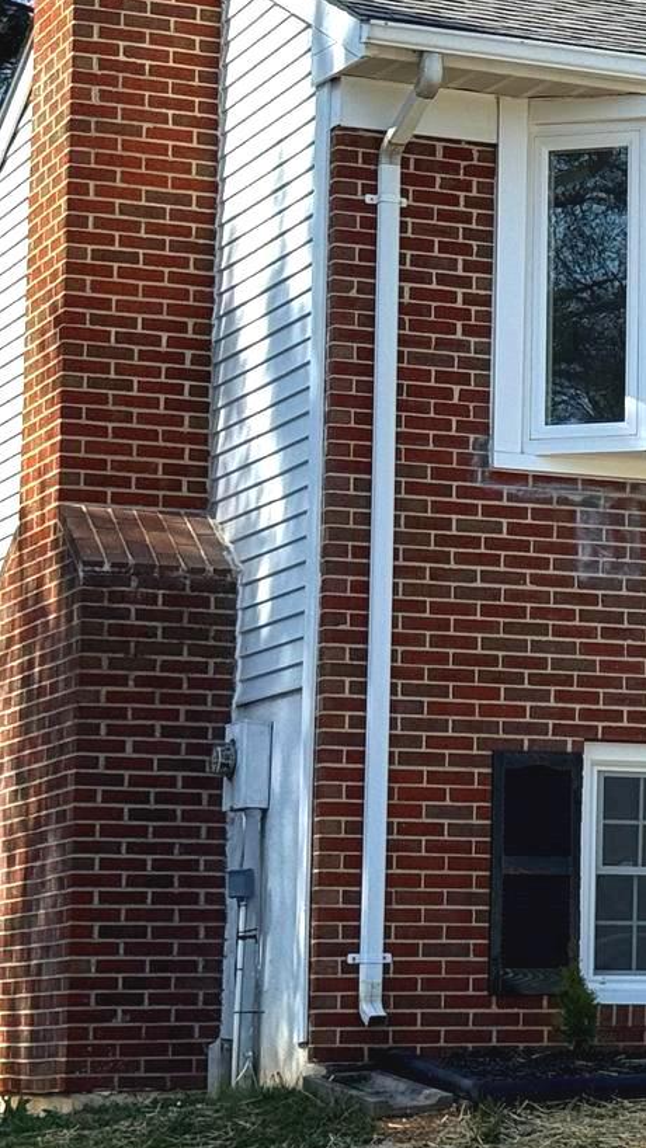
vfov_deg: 16.4
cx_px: 1292
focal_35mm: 131
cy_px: 553
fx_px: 3990
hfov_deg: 8.7
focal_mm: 6.76
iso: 64
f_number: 1.78
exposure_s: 1/2959
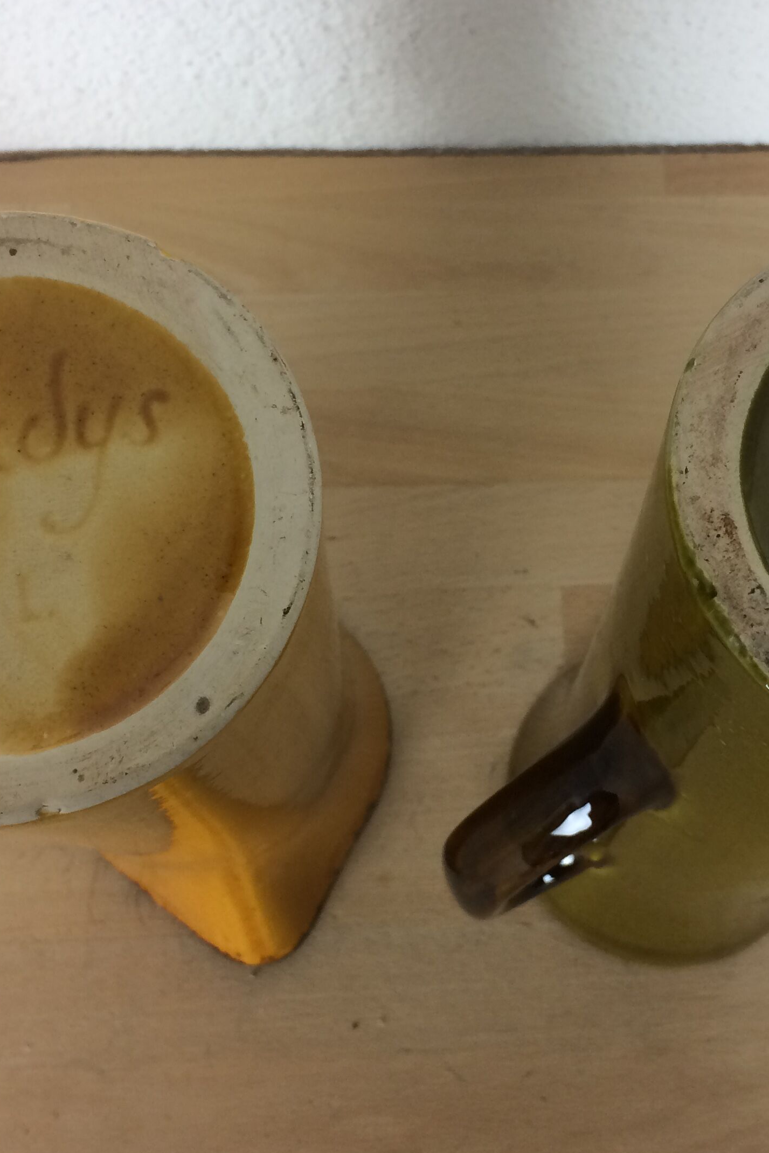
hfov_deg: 29.1
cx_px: 501
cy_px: 552
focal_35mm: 46
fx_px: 1474
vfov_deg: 42.7
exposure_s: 1/33
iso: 40
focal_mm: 4.15
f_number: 2.2
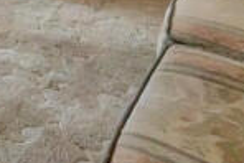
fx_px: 421
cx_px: -141
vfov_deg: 16.6
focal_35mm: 62
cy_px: -164
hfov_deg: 23.9
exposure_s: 1/160
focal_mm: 14
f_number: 7.1
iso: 320
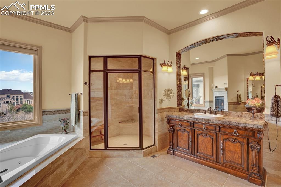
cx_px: 140
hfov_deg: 93.3
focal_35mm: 17
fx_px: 133
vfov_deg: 70.4
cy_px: 94
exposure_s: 1/25
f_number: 8
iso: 400
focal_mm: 17
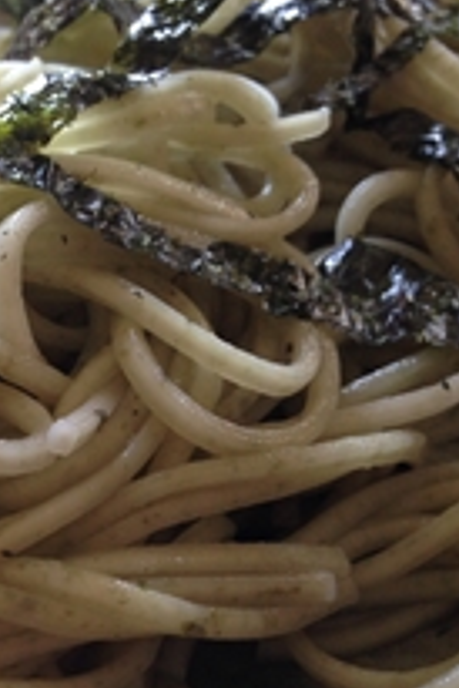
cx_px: -27
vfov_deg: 27.7
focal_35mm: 72
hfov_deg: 18.3
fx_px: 1375
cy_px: 502
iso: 80
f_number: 2.4
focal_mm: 4.13
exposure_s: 1/20
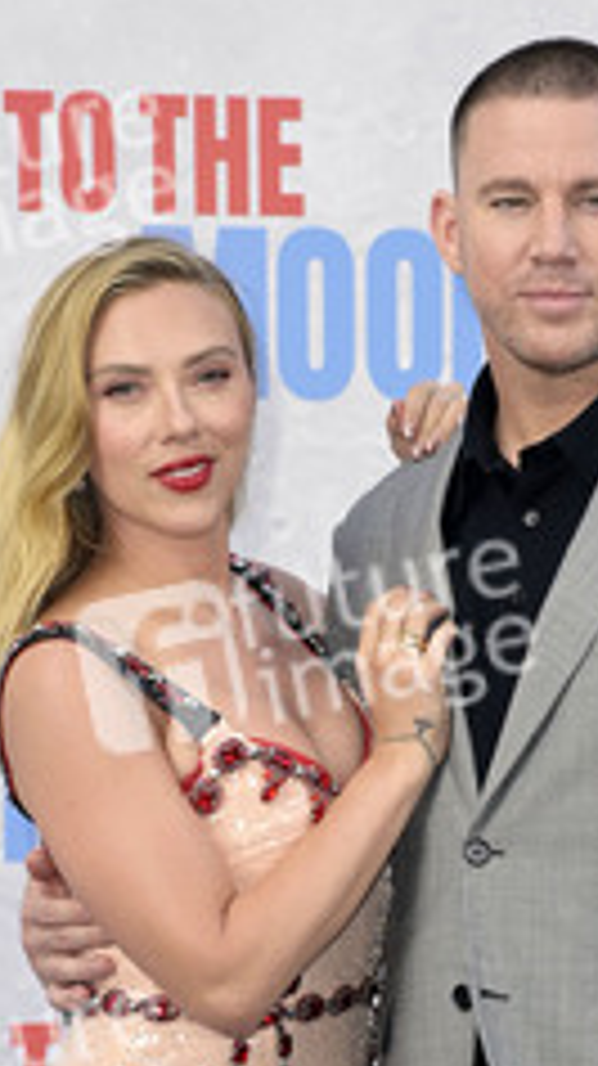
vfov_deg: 10.1
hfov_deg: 5.7
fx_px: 5987
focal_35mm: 212
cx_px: 436
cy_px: 873
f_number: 7.1
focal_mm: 120
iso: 400
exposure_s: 1/250
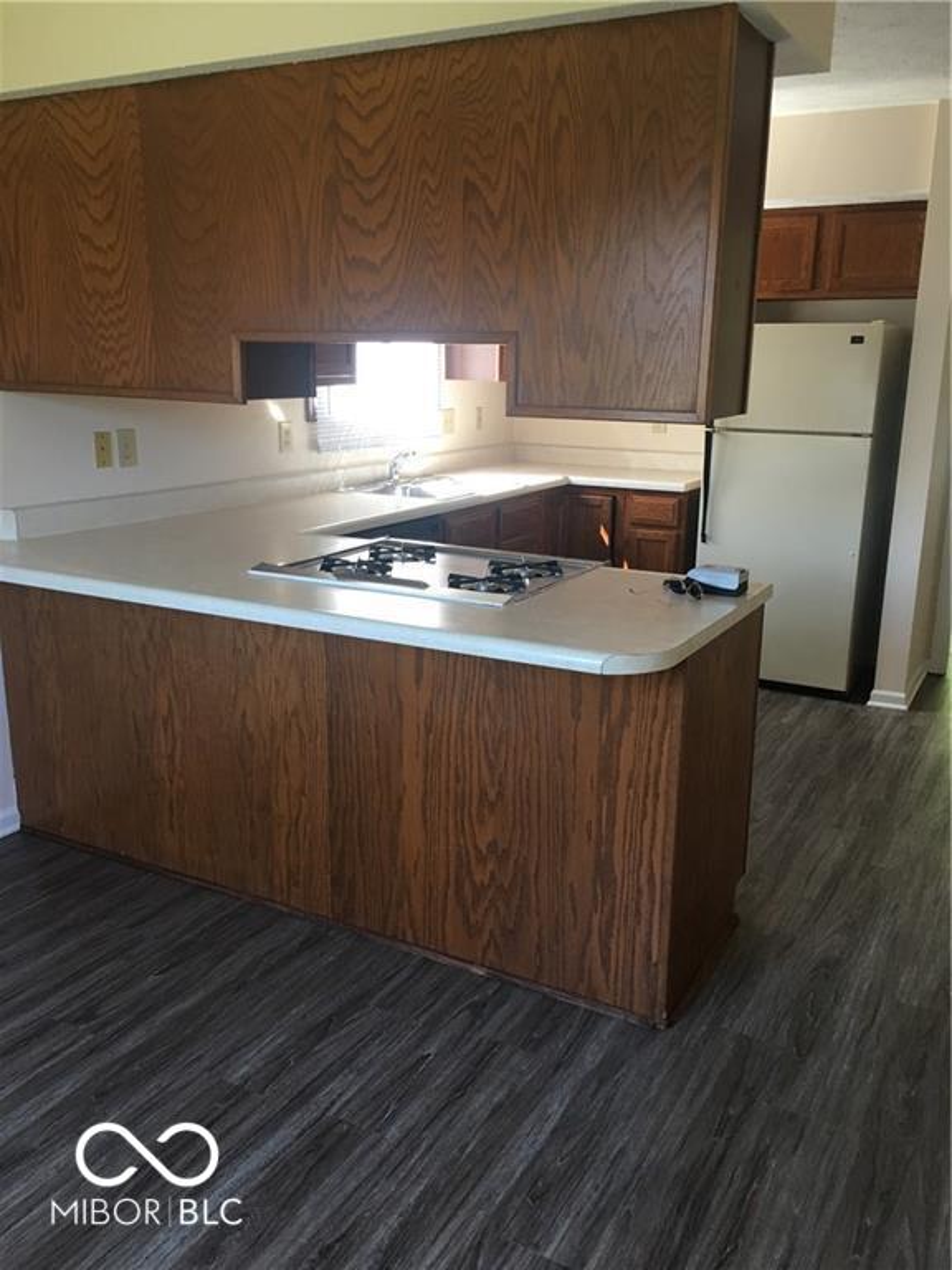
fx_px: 1063
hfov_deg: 48.2
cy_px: 635
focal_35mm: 29
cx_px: 476
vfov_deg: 61.7
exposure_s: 1/15
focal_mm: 4.15
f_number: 2.2
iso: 32
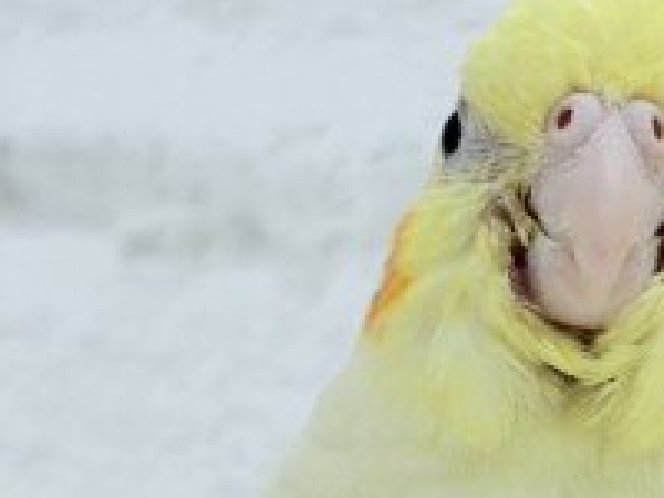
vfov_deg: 8.8
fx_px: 3184
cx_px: 498
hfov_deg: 11.9
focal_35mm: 166
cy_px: 661
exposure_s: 1/50
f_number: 1.6
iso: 32
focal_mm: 5.96
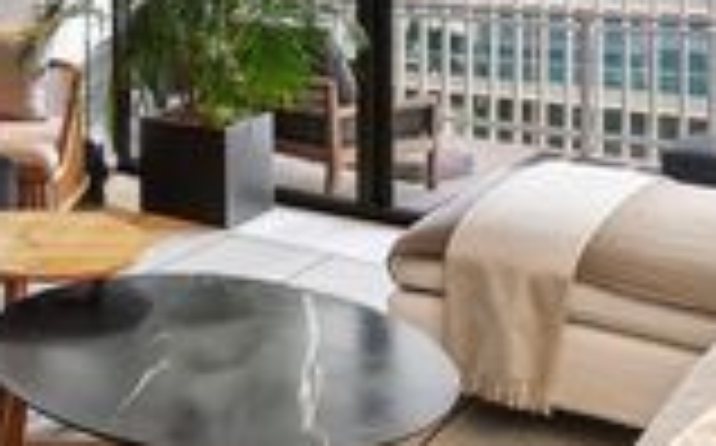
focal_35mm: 61
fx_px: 1189
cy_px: -27
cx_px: -54
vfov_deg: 20.4
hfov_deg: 30.3
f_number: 8
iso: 400
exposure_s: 1/80
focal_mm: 19
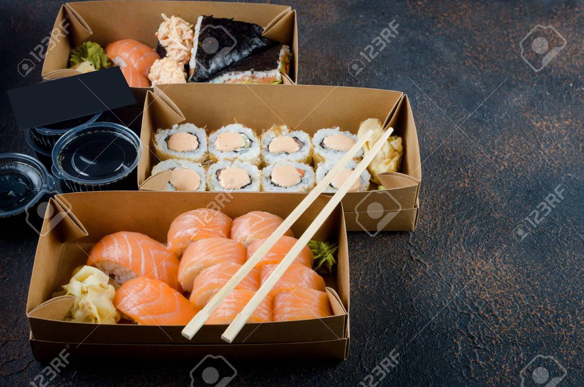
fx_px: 850
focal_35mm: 52
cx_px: 292
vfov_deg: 25.6
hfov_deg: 37.9
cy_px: 194
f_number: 8
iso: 160
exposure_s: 1/125
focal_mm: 35
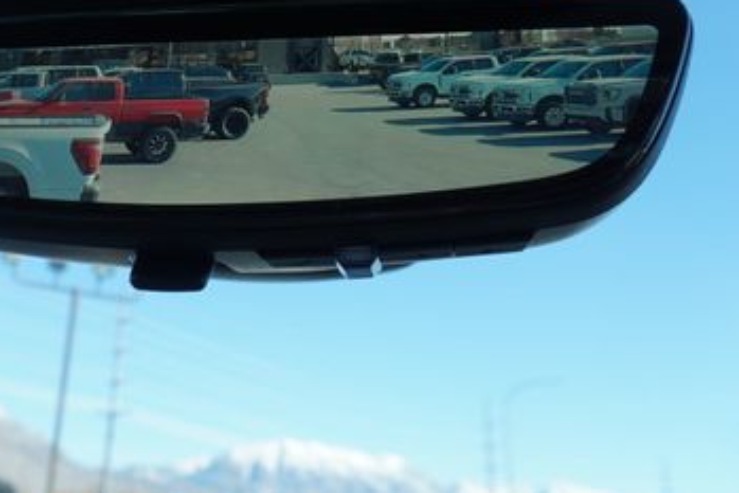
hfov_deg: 43.1
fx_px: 904
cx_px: 184
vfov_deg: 30.1
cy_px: 129
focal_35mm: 44
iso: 100
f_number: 6.3
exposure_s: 1/160
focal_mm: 16
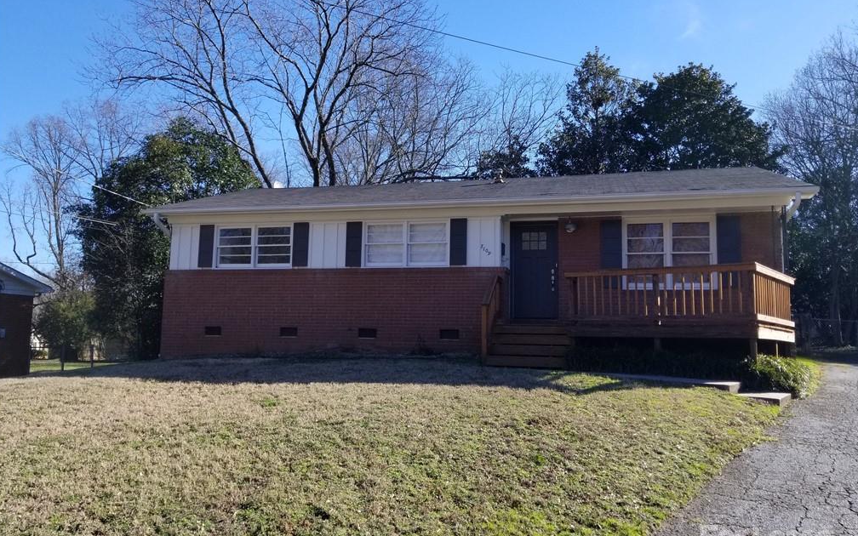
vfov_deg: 44.5
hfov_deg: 66.5
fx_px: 655
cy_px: 277
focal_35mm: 28
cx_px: 428
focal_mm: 4.25
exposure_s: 1/1516
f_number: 1.7
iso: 50
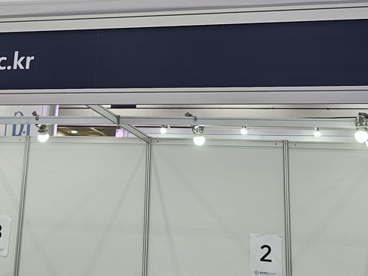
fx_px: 670
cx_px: 115
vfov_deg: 22.8
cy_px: 32
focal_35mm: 63
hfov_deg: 30.4
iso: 80
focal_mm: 5
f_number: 1.8
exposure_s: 1/120
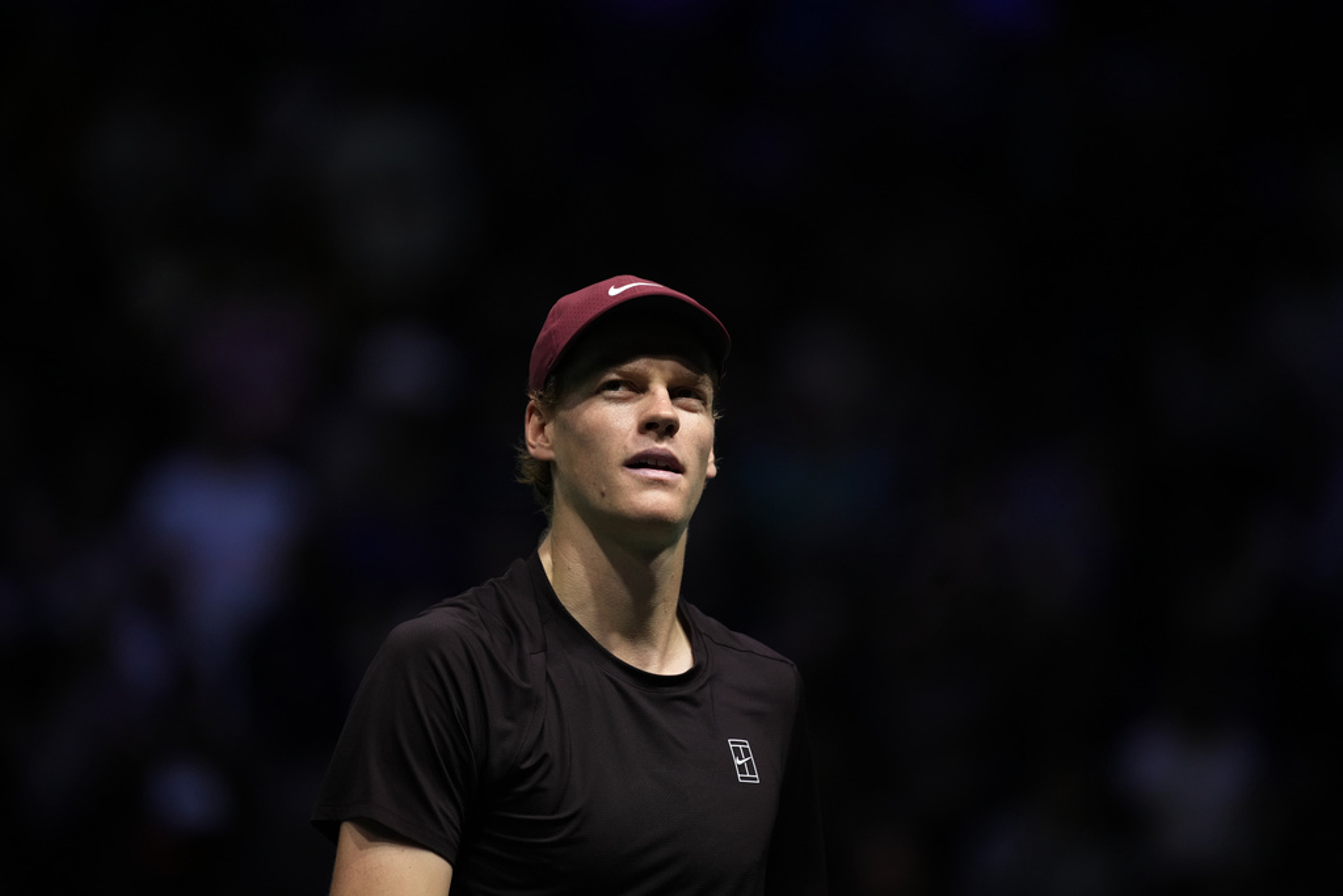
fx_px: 11192
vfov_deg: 4.6
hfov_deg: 6.9
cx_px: 672
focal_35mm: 300
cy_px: 448
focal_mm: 300
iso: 4000
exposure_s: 1/2000
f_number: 2.8
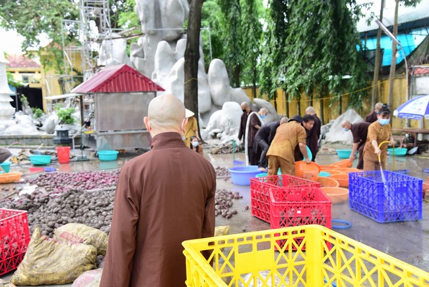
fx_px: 453
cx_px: 214
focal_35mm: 38
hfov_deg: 50.7
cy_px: 144
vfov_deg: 35.1
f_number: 5.6
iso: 500
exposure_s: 1/160
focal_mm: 38
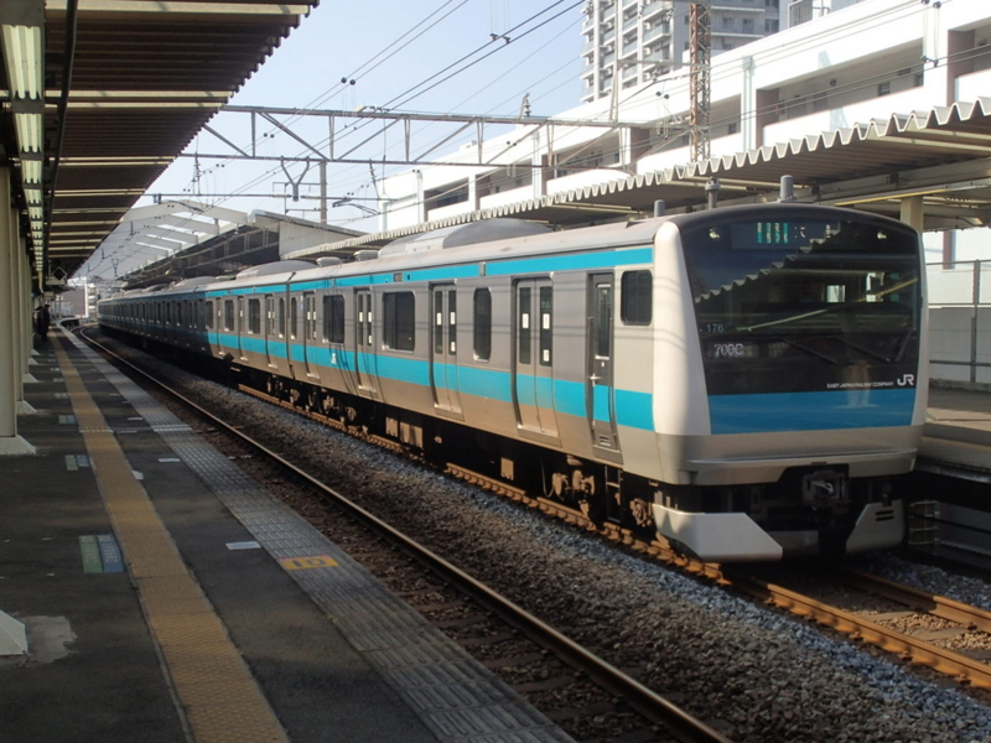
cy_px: 372
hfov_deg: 42.1
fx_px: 1288
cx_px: 496
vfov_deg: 32.2
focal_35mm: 45
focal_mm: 8
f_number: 4.5
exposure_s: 1/400
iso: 100
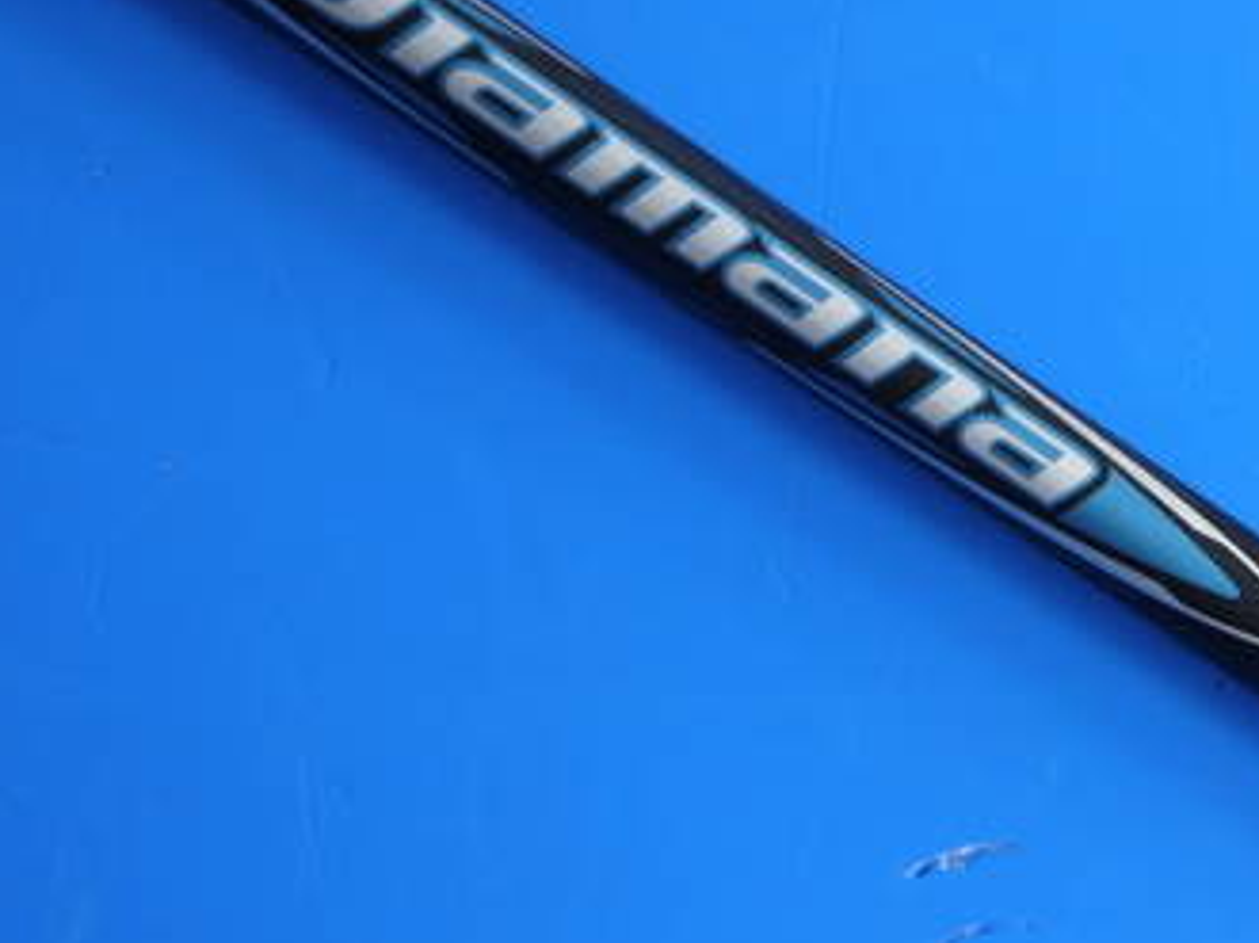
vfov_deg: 15.2
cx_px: 1118
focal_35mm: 97
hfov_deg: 19.9
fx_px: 3525
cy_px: 542
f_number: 4.6
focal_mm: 25
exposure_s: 1/60
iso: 160
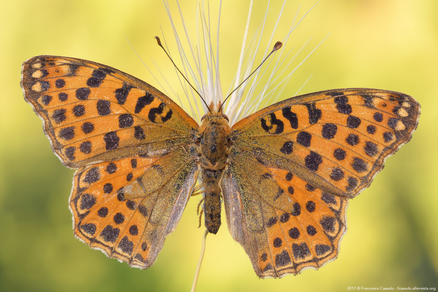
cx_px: 219
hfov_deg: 22.6
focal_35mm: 90
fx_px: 1095
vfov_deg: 15.2
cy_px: 146
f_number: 10
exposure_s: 1/15
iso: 100
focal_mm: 60
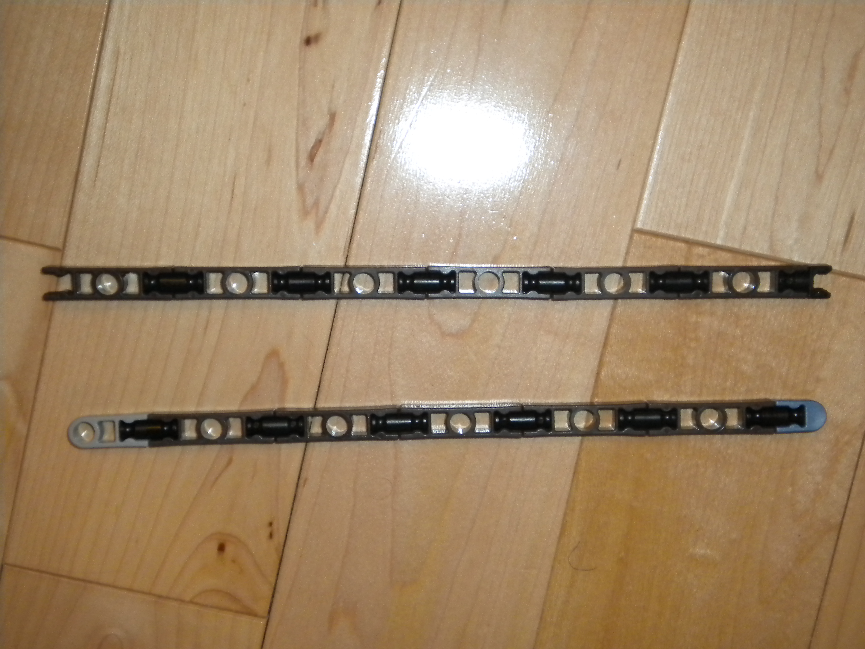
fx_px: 1299
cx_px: 432
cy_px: 324
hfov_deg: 36.8
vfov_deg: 28.0
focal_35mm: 52
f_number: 3.9
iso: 400
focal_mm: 9.3
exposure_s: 1/30
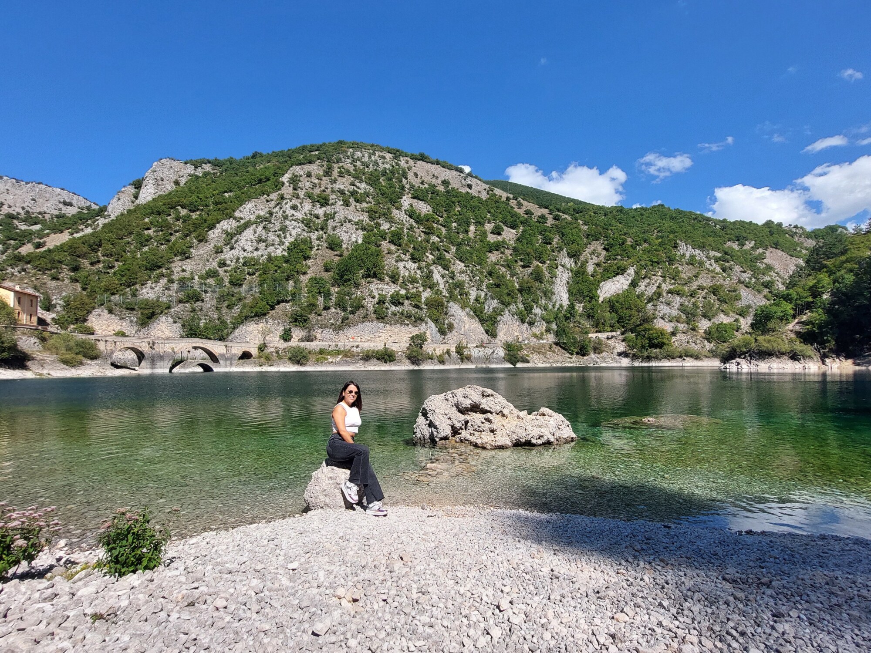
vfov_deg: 89.9
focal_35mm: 13
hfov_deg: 106.2
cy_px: 326
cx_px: 436
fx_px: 327
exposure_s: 1/2500
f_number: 2.2
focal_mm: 1.74
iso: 50
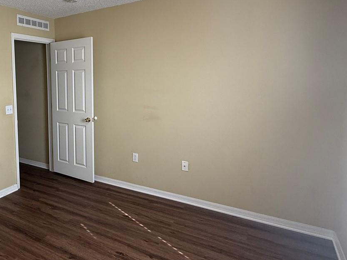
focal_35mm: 27
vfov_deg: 51.0
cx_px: 59
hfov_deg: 59.1
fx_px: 271
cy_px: 102
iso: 160
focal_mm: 2.22
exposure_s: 1/99
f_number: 2.2
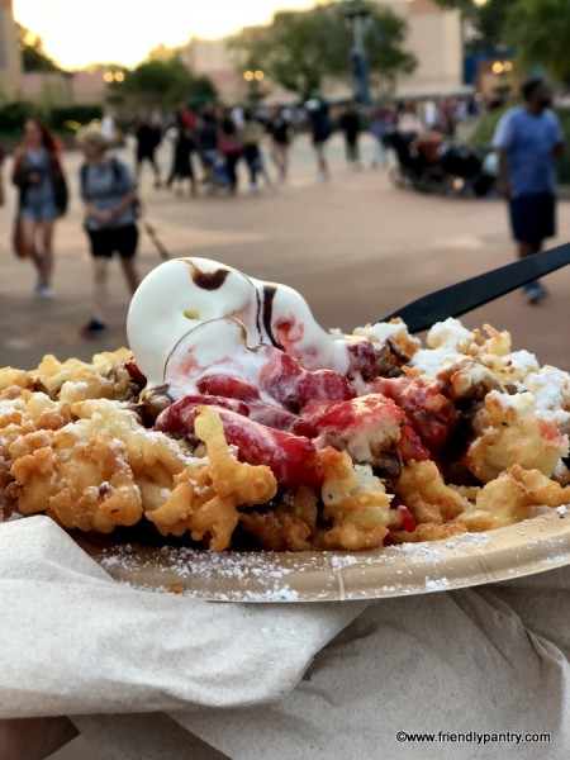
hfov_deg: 25.7
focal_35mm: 57
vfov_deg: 33.8
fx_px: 1251
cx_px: 285
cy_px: 380
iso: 64
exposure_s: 1/52
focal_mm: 6.6
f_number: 2.8
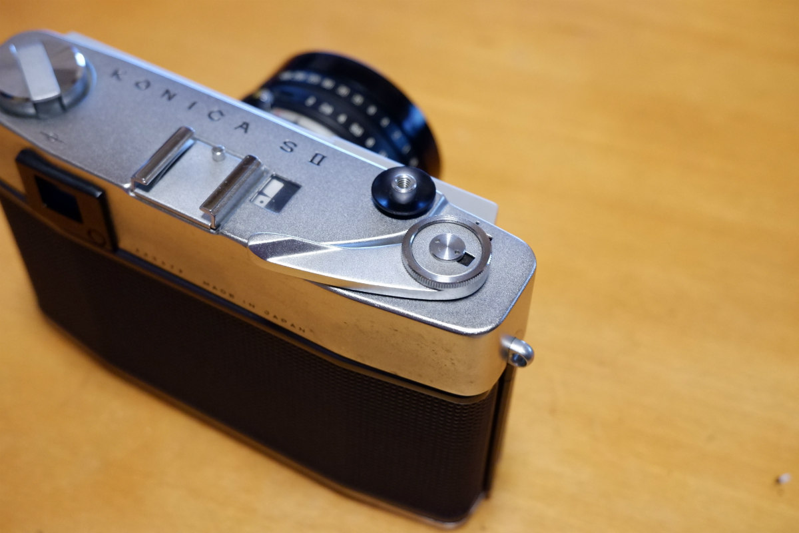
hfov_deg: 39.6
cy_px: 266
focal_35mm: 50
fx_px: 1110
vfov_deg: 27.0
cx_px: 400
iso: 3200
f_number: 4.9
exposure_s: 1/15
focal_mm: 33.3
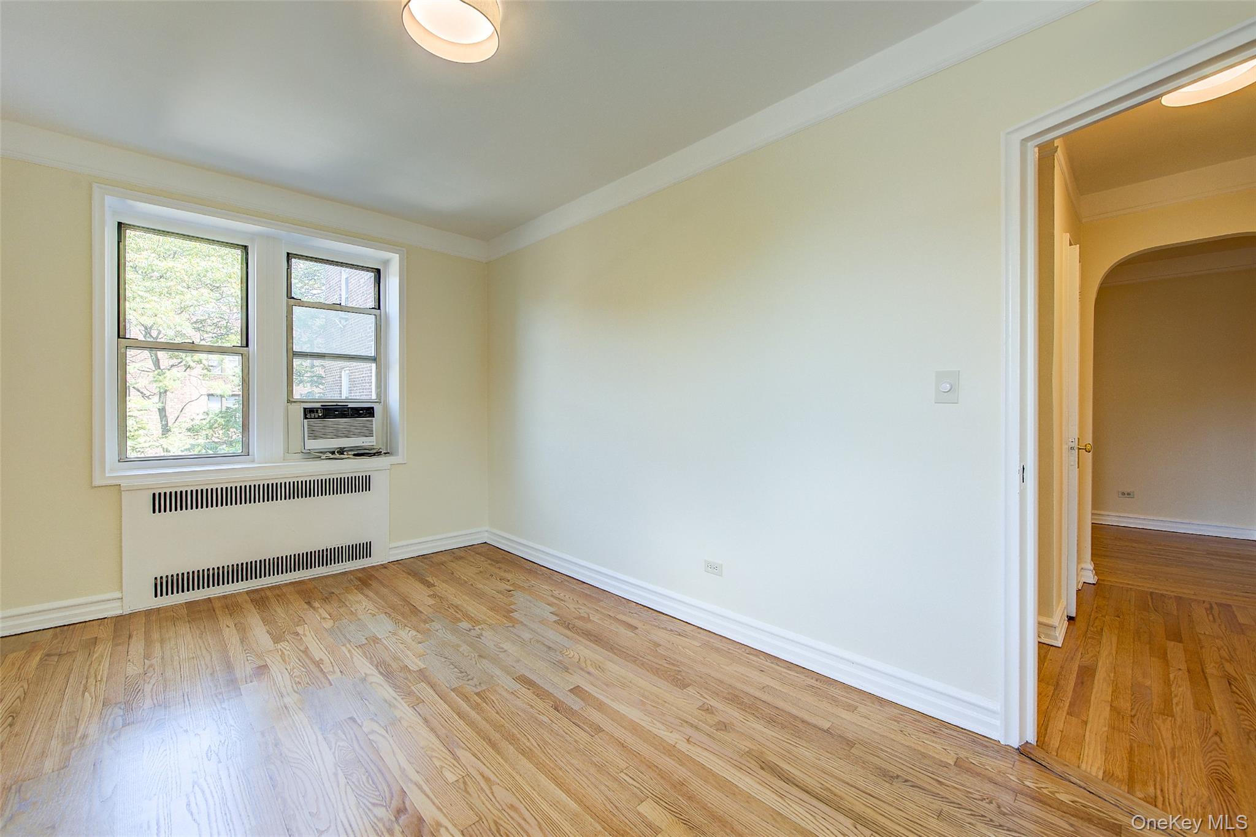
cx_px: 628
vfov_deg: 81.2
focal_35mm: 14
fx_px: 488
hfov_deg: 104.3
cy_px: 418
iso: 250
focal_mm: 14
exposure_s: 1/40
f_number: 7.1
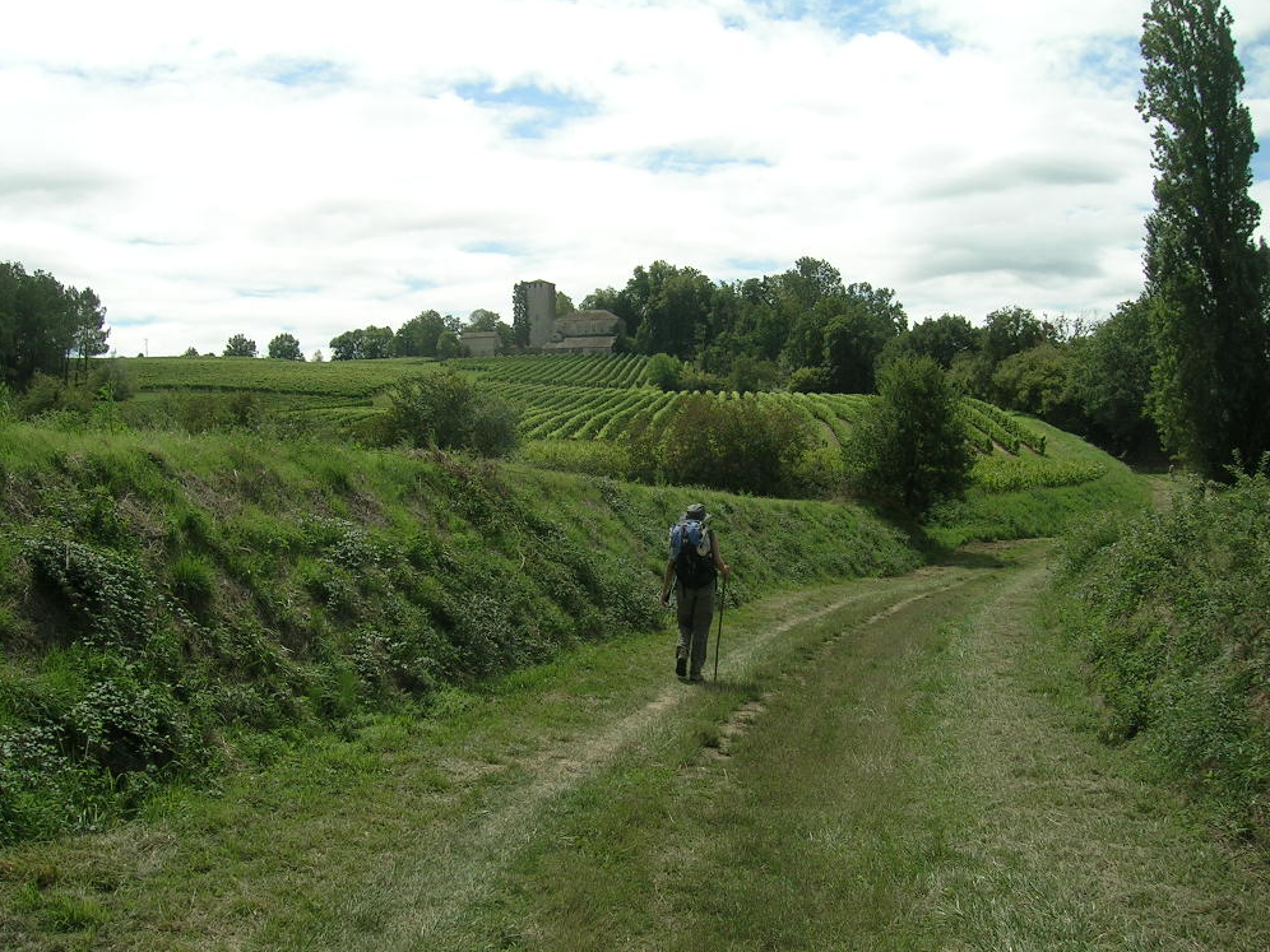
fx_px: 1321
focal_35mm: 36
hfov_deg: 51.4
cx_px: 638
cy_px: 482
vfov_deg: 39.7
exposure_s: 1/527
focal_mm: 5.4
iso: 50
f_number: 4.8
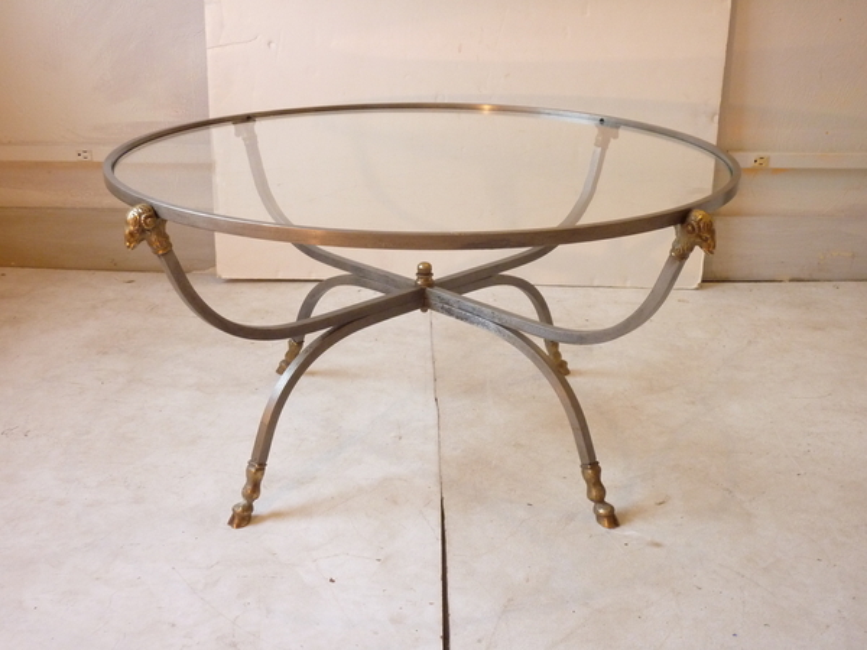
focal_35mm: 40
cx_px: 434
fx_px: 1002
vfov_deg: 36.0
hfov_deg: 46.8
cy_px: 325
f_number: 3.6
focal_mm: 6.5
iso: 400
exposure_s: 1/25
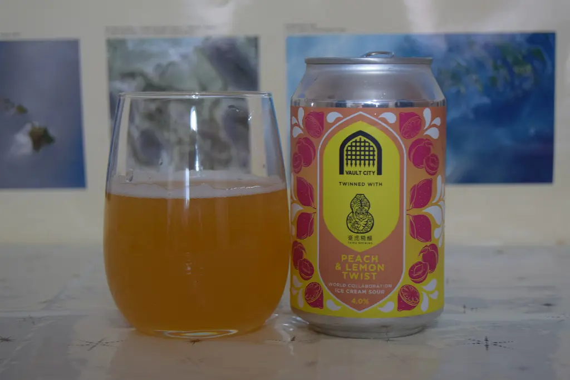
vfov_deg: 18.2
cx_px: 285
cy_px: 190
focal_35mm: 75
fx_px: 1188
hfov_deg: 27.0
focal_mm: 50
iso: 900
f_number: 5.6
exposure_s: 1/60
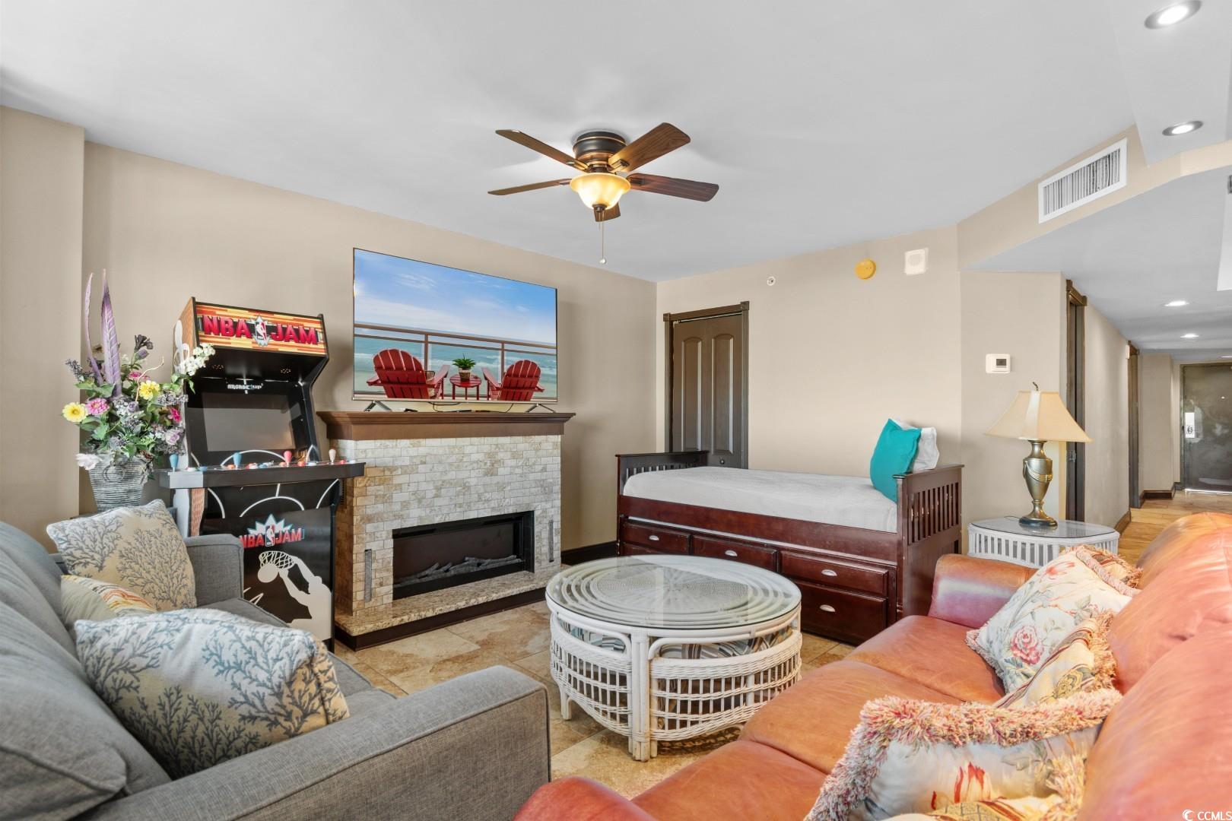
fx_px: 582
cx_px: 616
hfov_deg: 93.3
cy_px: 410
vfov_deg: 70.4
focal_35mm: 17
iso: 100
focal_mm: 11.5
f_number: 4.8
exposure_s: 1/1.25
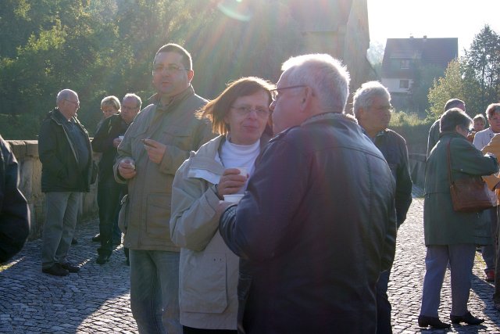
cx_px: 250
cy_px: 167
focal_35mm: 42
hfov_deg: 46.4
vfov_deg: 31.9
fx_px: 583
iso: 100
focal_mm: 28
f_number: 7.1
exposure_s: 1/125
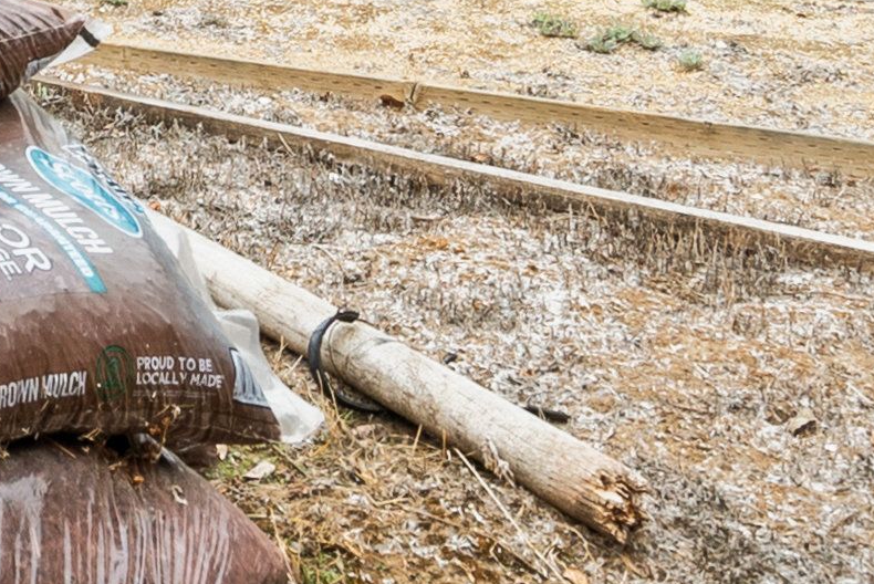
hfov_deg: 18.0
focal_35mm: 102
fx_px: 2478
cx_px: -415
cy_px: -588
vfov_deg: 12.0
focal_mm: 19
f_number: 9
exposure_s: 1/60
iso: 400
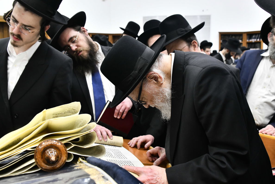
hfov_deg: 57.1
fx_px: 252
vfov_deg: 40.0
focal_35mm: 33
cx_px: 155
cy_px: 88
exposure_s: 1/160
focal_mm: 28
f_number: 5
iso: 2000
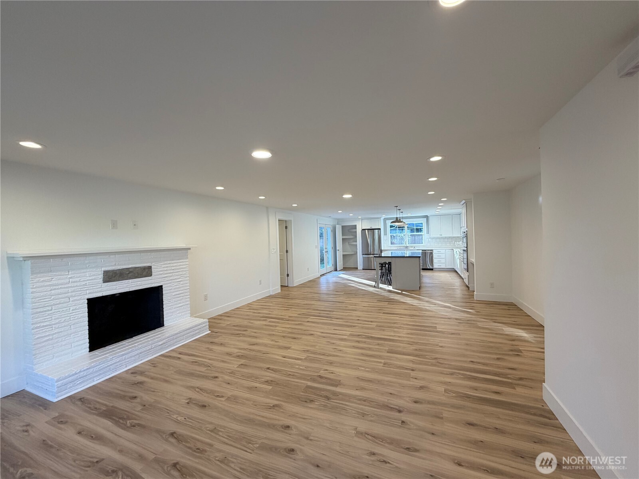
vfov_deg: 85.7
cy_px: 240
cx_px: 320
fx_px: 258
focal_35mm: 14
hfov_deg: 102.1
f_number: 2.2
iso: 160
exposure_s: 1/120
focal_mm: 2.22
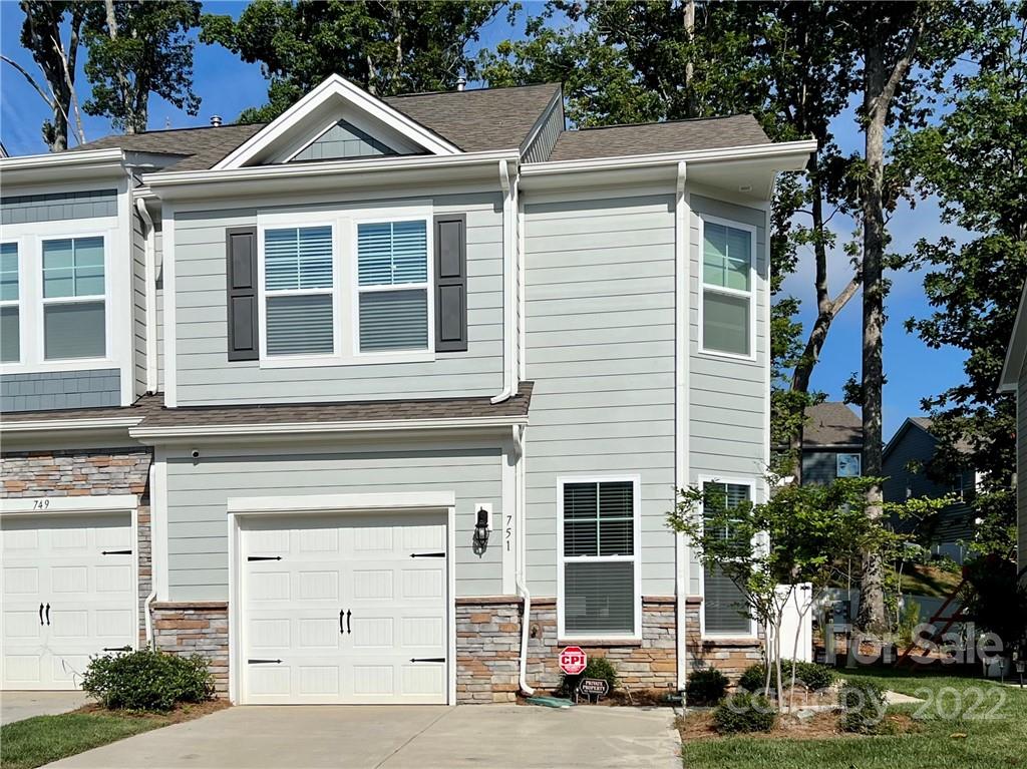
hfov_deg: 67.3
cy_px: 384
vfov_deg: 53.0
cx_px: 514
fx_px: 771
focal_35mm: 26
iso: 50
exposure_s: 1/12658
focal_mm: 5.7
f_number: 1.5
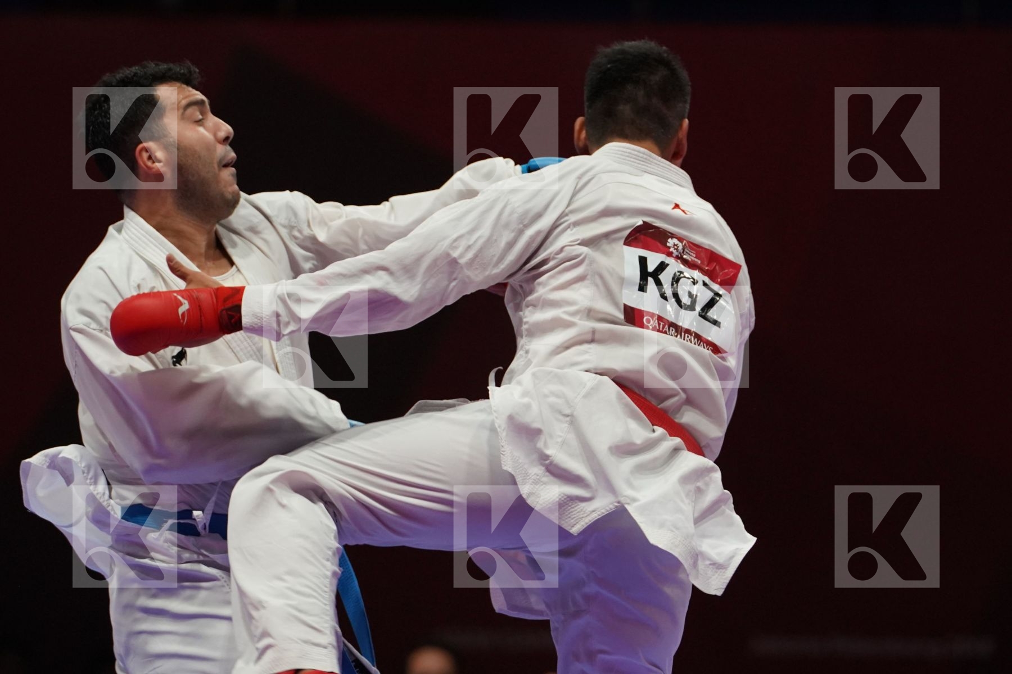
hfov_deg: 6.5
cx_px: 506
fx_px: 8854
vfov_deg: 4.4
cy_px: 337
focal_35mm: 315
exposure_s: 1/1000
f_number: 4
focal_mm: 210
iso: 2500
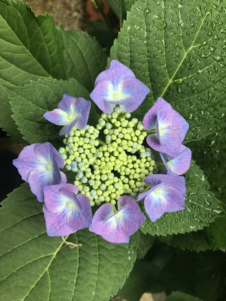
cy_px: 150
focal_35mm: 28
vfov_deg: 63.4
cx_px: 113
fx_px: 244
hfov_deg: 49.7
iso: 25
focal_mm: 3.99
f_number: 1.8
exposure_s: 1/120
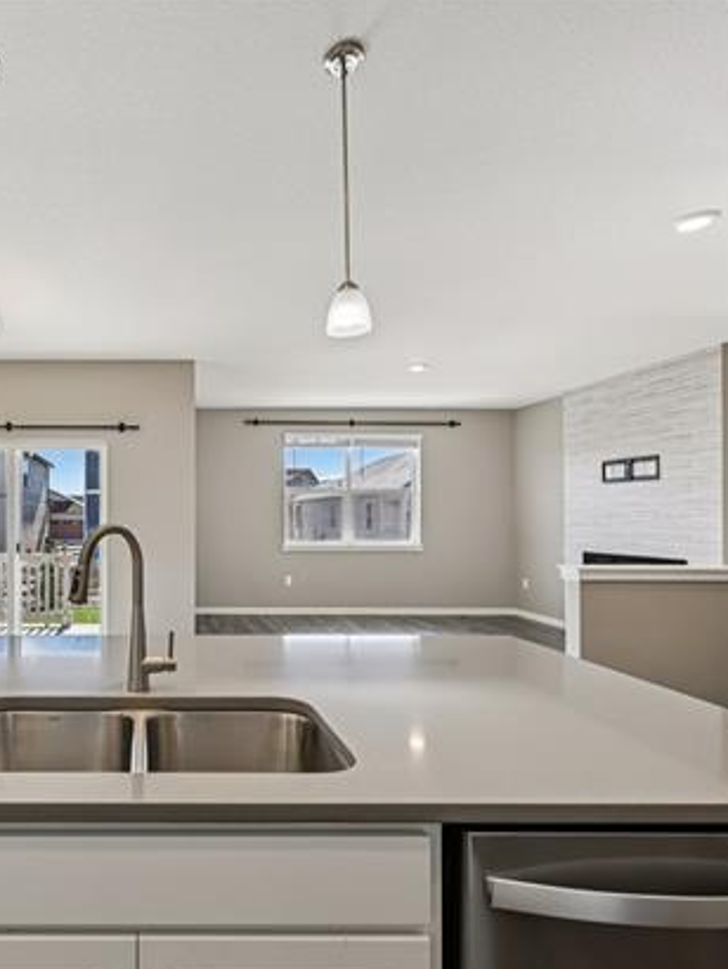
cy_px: 499
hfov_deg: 58.4
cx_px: 139
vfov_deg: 78.9
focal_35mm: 21
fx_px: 588
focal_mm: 14
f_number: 8
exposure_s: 1/20
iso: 64
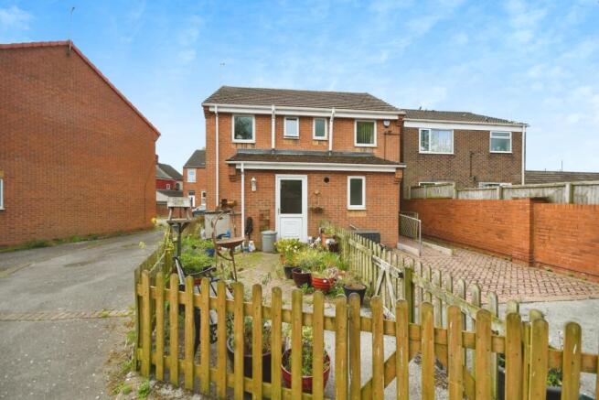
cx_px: 300
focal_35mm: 15
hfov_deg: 100.4
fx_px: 250
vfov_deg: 77.4
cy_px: 200
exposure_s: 1/640
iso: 400
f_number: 8
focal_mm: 10
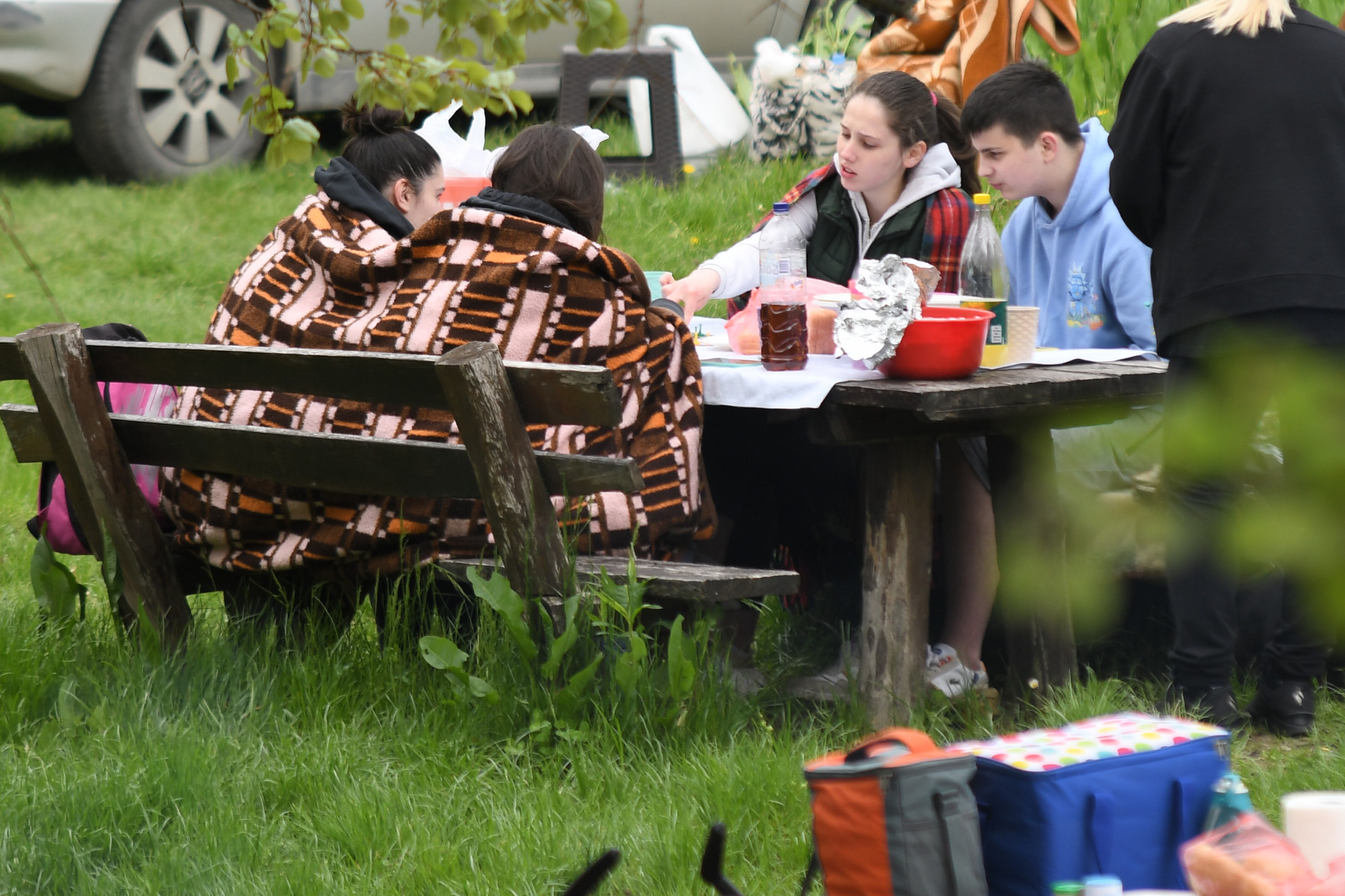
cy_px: 358
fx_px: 15726
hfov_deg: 4.9
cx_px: 591
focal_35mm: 421
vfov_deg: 3.3
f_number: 4
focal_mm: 200
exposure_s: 1/640
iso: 200
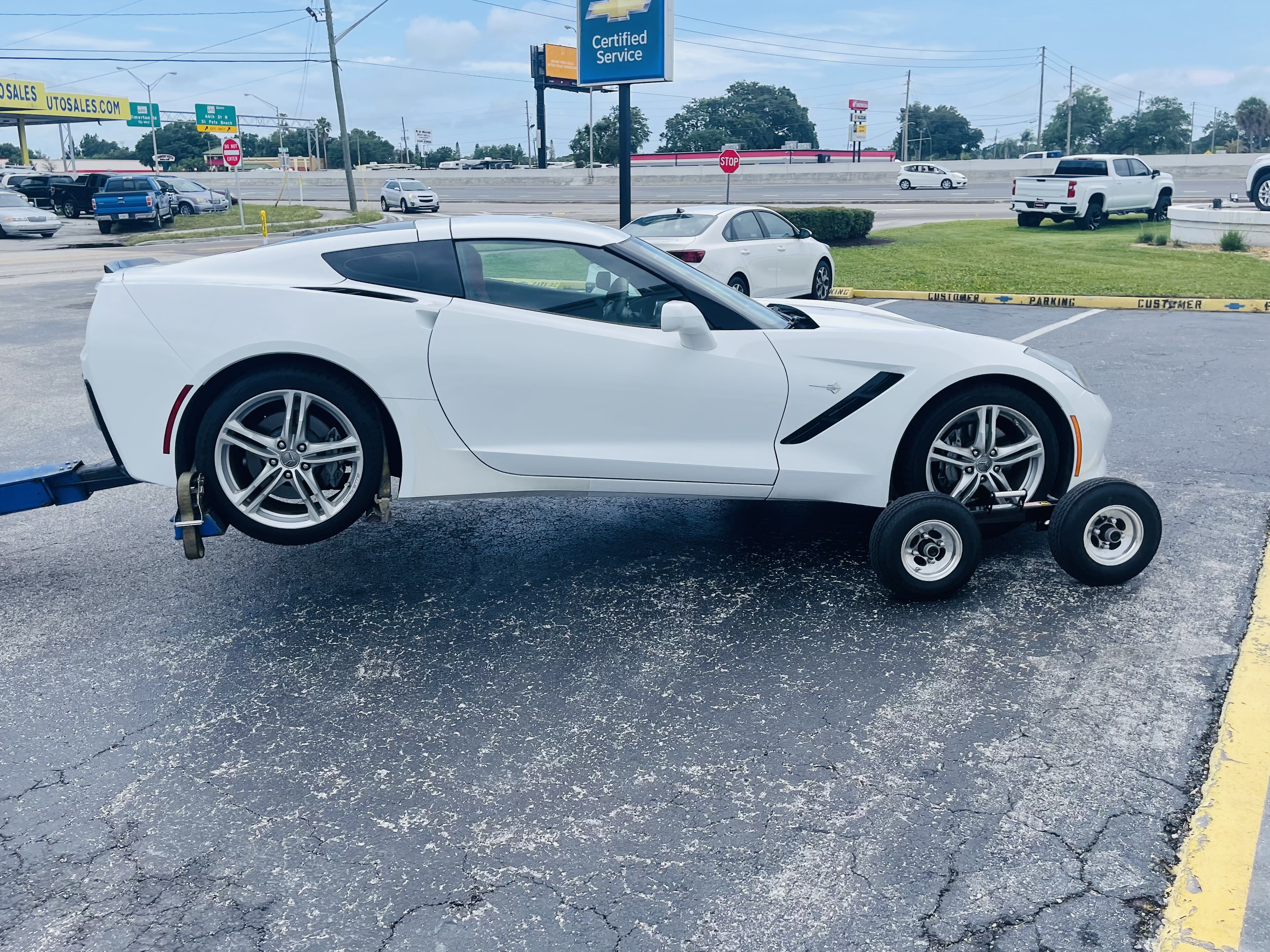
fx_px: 1064
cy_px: 439
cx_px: 594
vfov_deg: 48.2
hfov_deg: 61.6
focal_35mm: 29
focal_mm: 5.1
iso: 32
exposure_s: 1/2786
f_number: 1.6
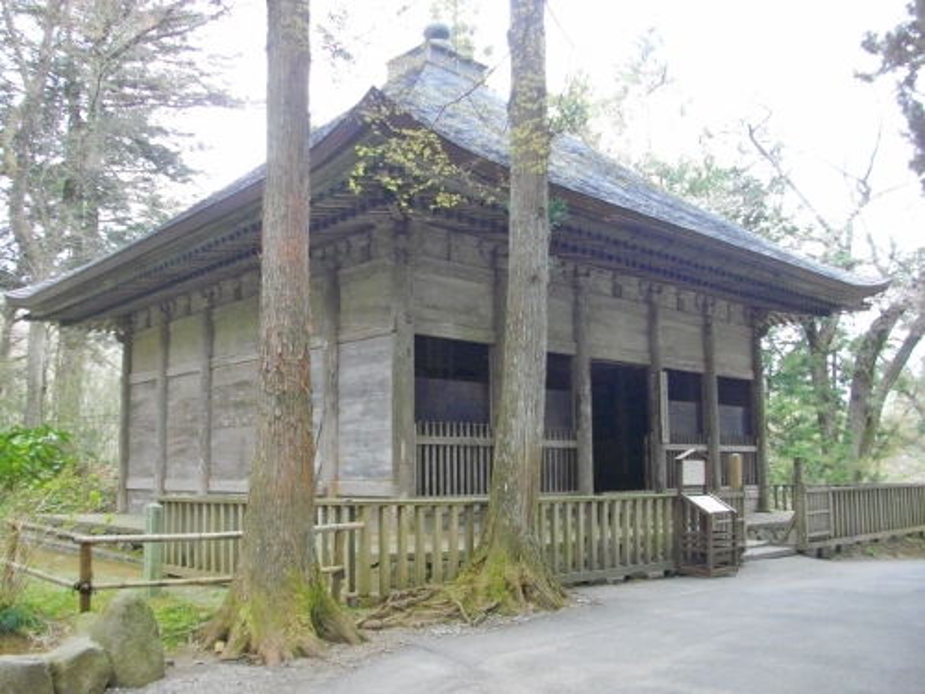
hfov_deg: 56.8
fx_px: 855
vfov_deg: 44.2
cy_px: 347
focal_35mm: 32
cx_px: 462
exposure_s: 1/100
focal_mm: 5.7
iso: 267
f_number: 2.9
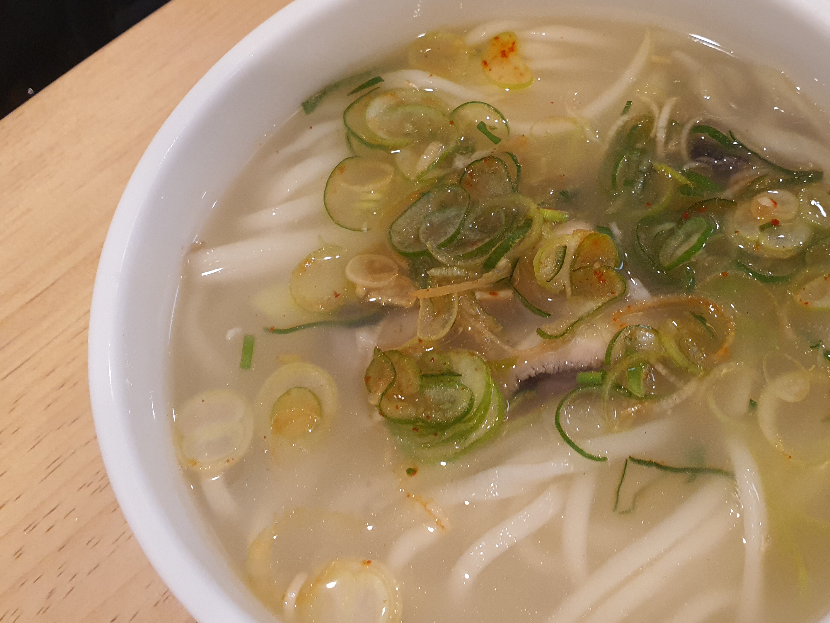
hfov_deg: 49.4
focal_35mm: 37
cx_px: 540
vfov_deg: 38.7
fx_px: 887
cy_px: 318
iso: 250
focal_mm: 4.3
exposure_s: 1/60
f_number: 2.4
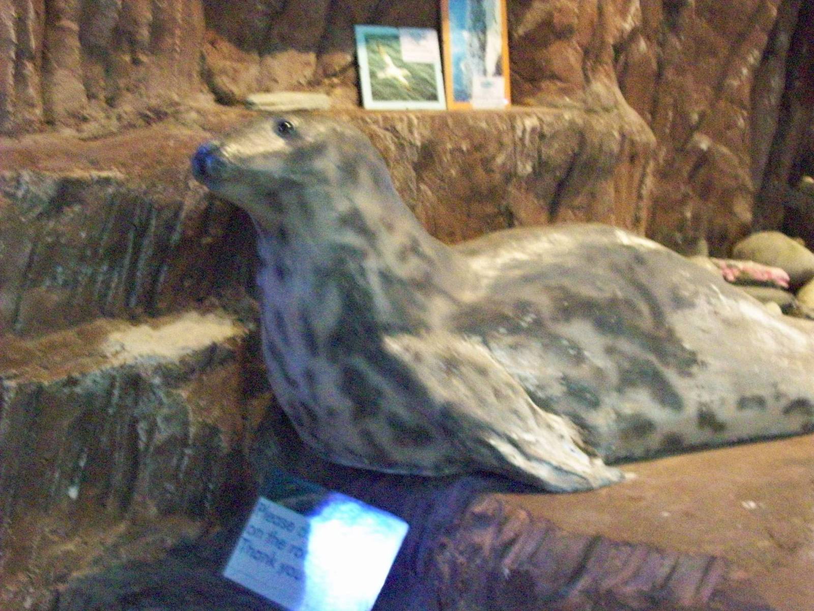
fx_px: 1317
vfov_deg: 26.1
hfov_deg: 34.3
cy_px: 306
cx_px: 407
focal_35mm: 56
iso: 800
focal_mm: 9.4
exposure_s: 1/17.9
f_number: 3.4
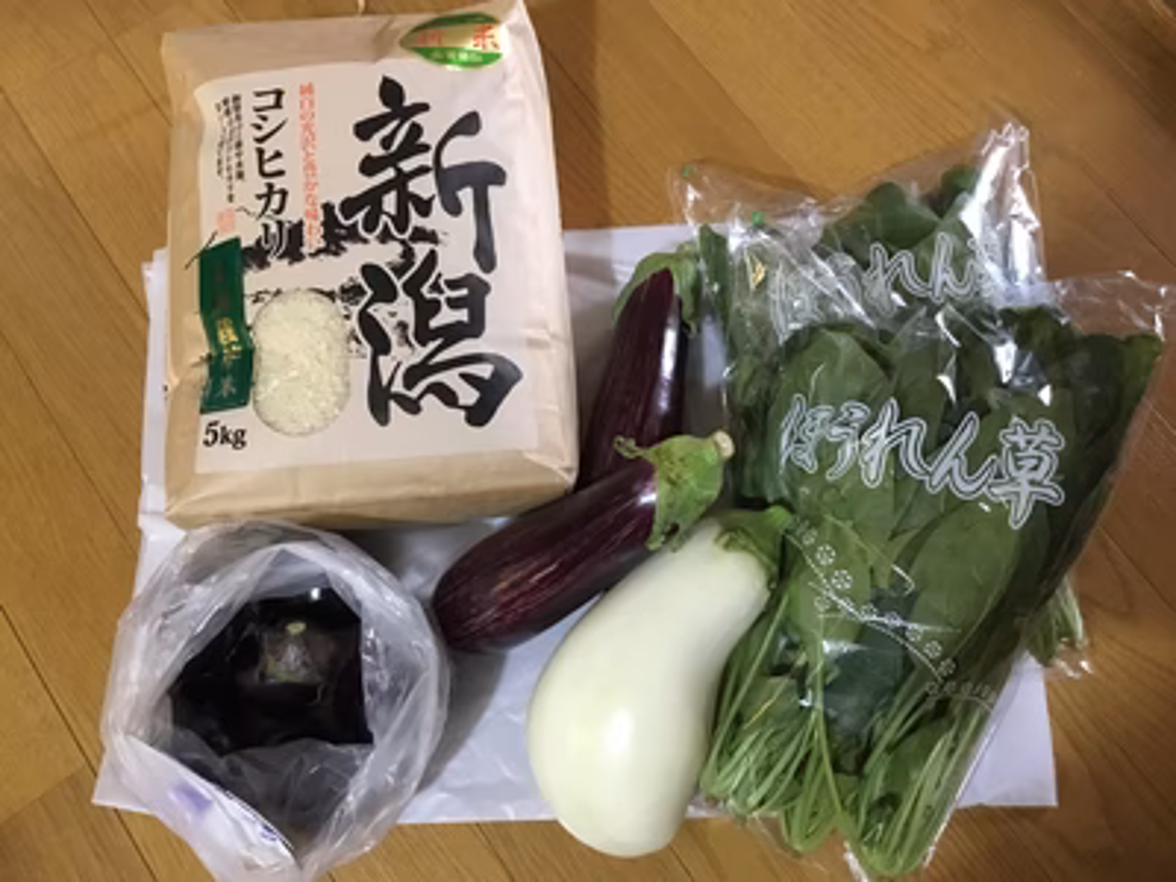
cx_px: 588
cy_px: 441
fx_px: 1053
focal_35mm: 31
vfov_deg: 45.4
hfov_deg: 58.4
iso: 200
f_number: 2.4
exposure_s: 1/15
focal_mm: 3.3
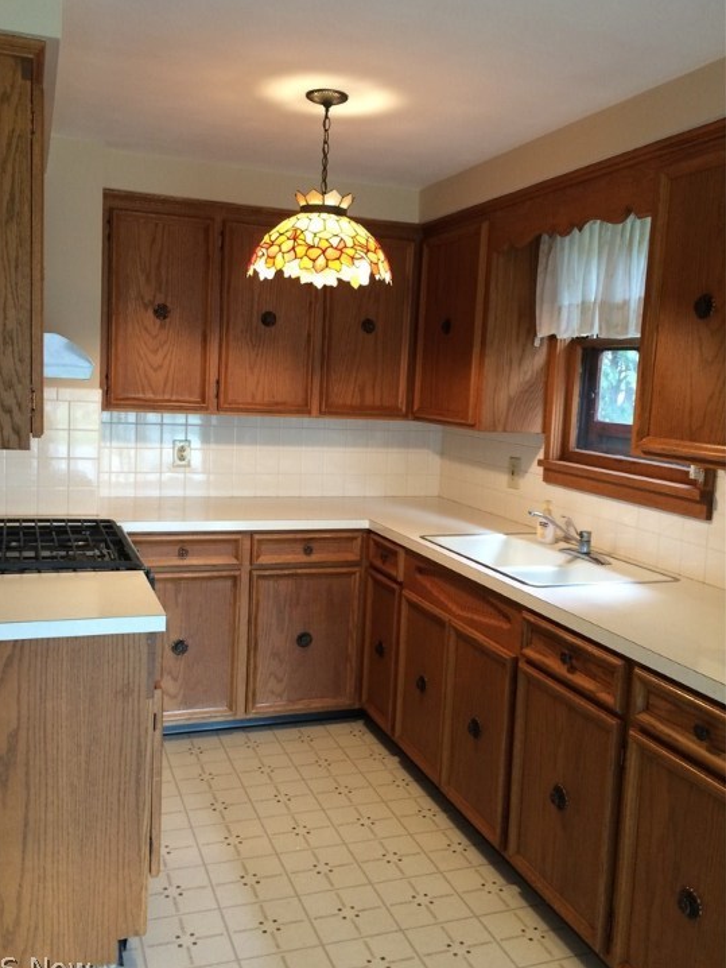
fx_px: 866
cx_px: 339
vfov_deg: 58.3
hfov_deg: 45.4
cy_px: 473
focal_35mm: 31
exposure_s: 1/30
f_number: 2.2
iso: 125
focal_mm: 4.15
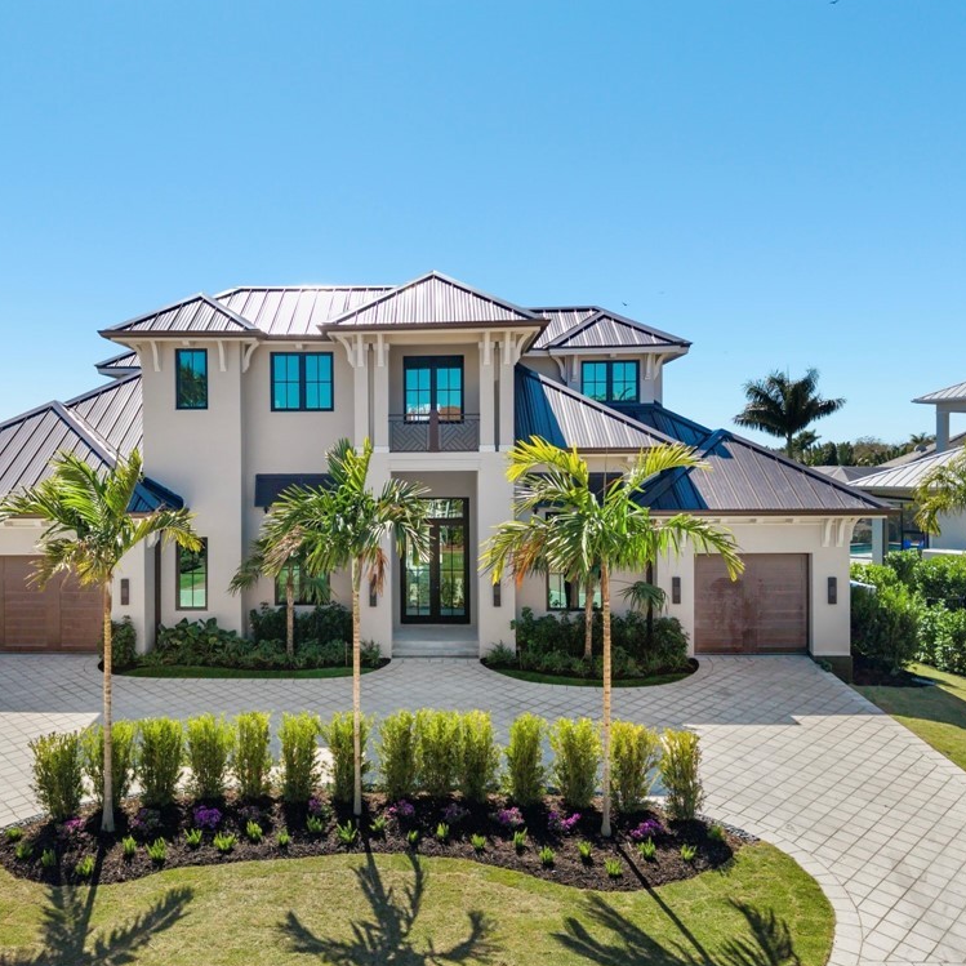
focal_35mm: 29
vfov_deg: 55.6
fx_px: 916
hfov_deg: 55.3
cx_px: 404
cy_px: 475
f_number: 1.8
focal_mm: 8.67
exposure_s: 1/500
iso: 100
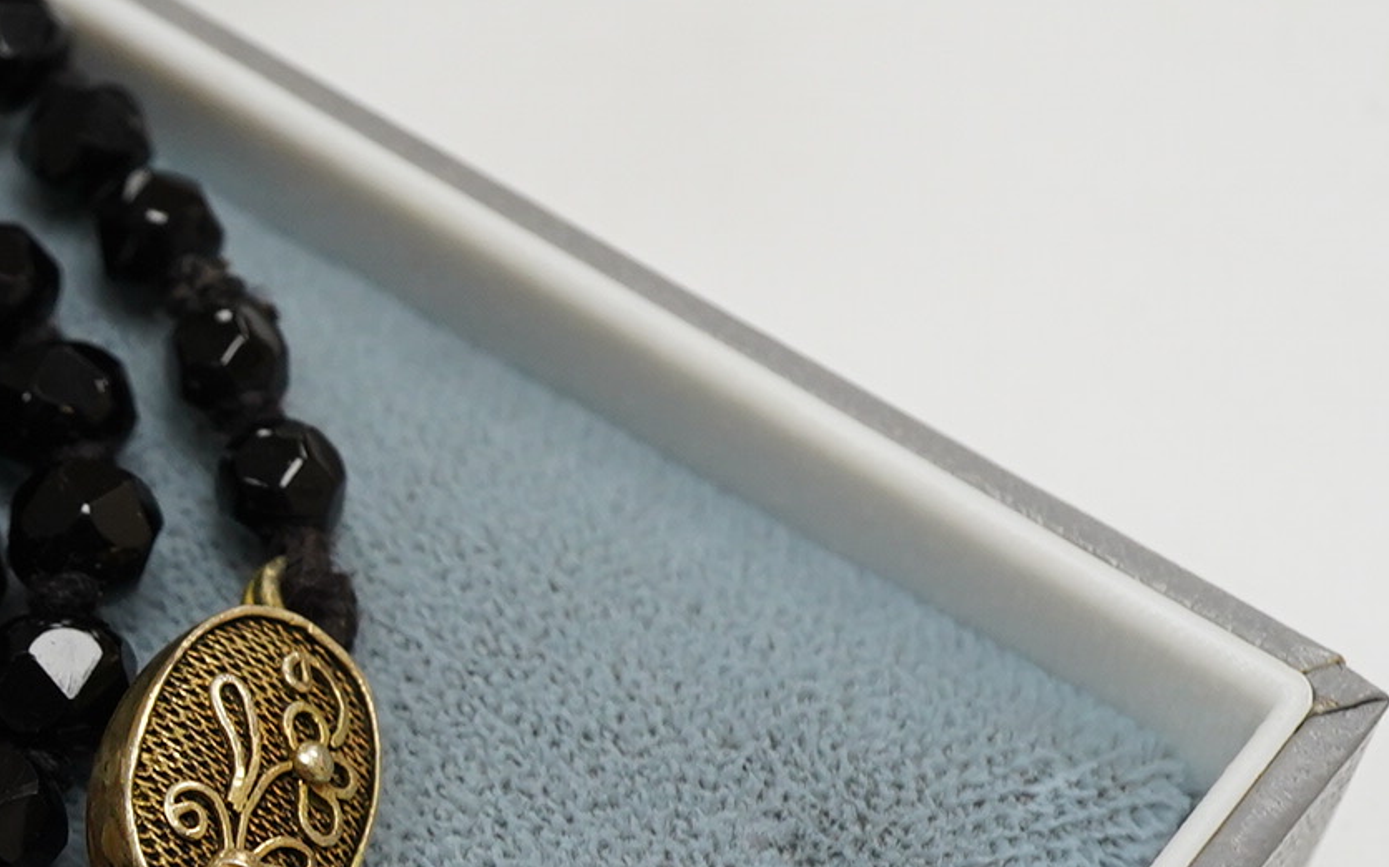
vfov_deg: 12.0
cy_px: 832
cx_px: -243
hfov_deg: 18.4
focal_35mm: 108
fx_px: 4087
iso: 1250
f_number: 11
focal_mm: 30
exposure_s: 1/125
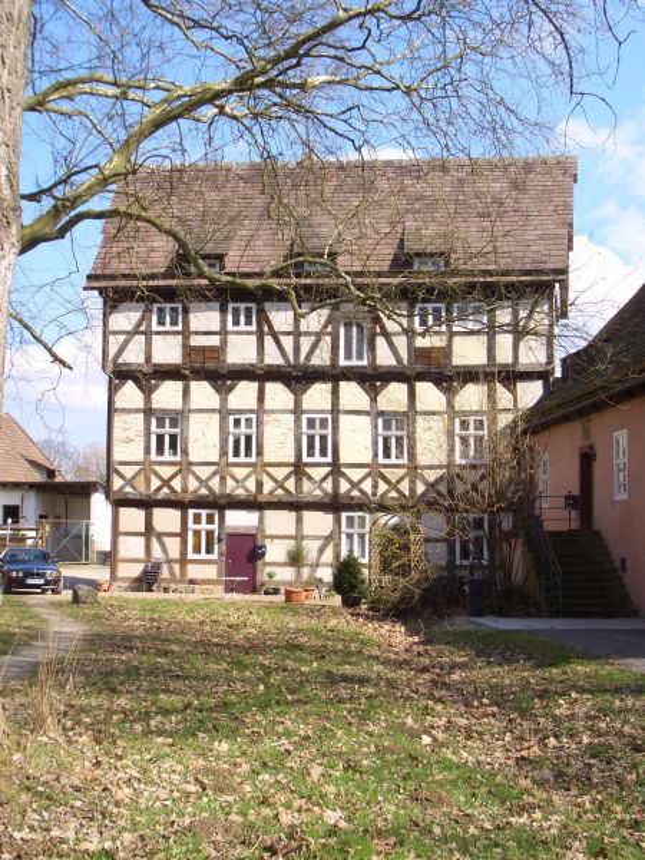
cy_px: 430
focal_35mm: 49
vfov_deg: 38.9
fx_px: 1217
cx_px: 322
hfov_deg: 29.7
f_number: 5
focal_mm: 8.2
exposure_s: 1/160
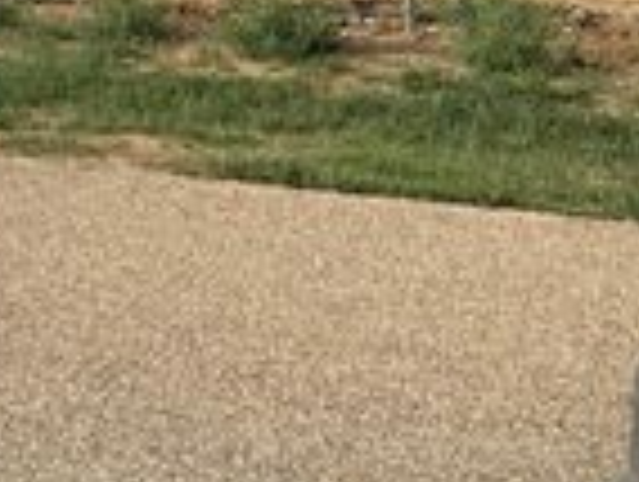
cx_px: 338
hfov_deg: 19.2
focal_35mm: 102
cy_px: -128
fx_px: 1886
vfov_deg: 14.0
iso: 20
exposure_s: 1/2427
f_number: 1.8
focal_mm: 3
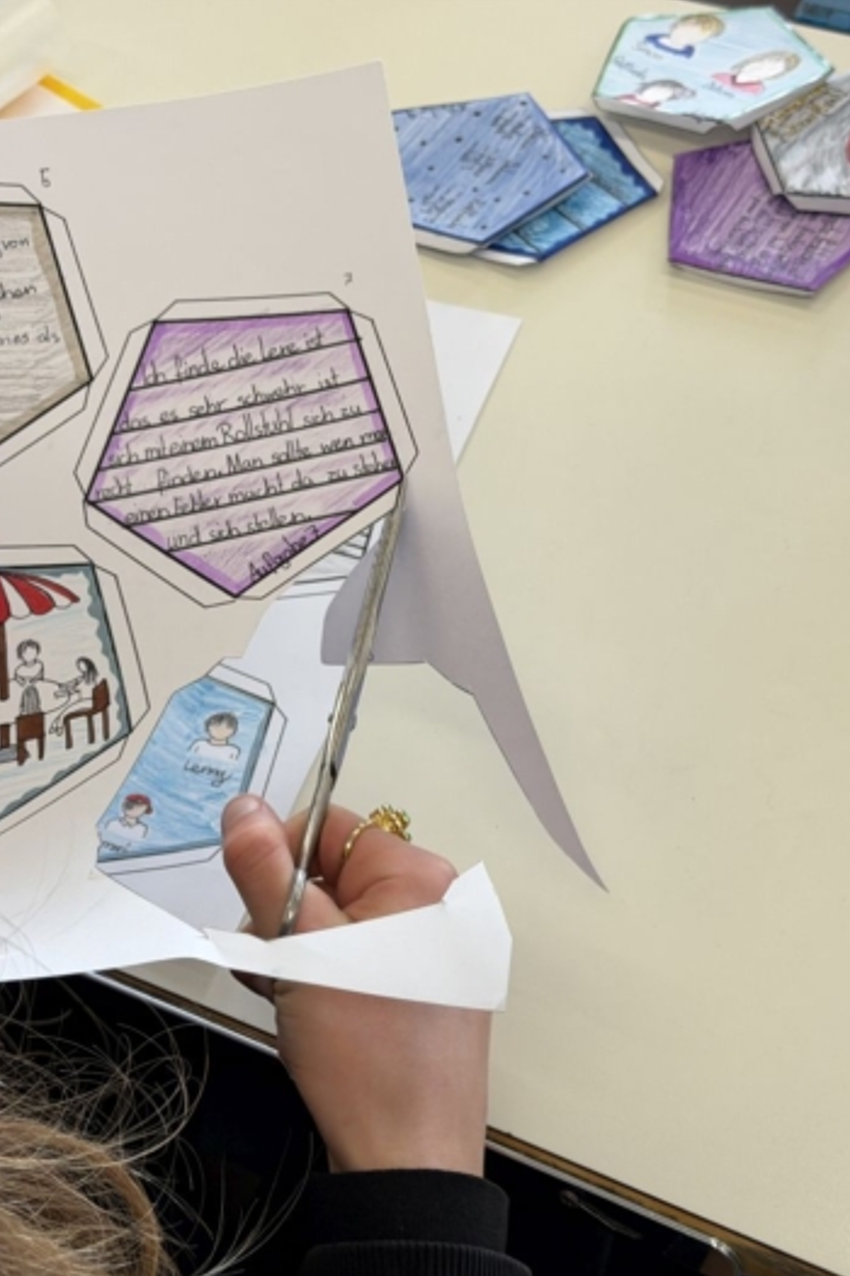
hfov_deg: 20.3
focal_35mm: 67
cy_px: 640
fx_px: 2373
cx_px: 317
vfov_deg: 30.1
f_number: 1.78
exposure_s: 1/100
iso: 50
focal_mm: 6.76
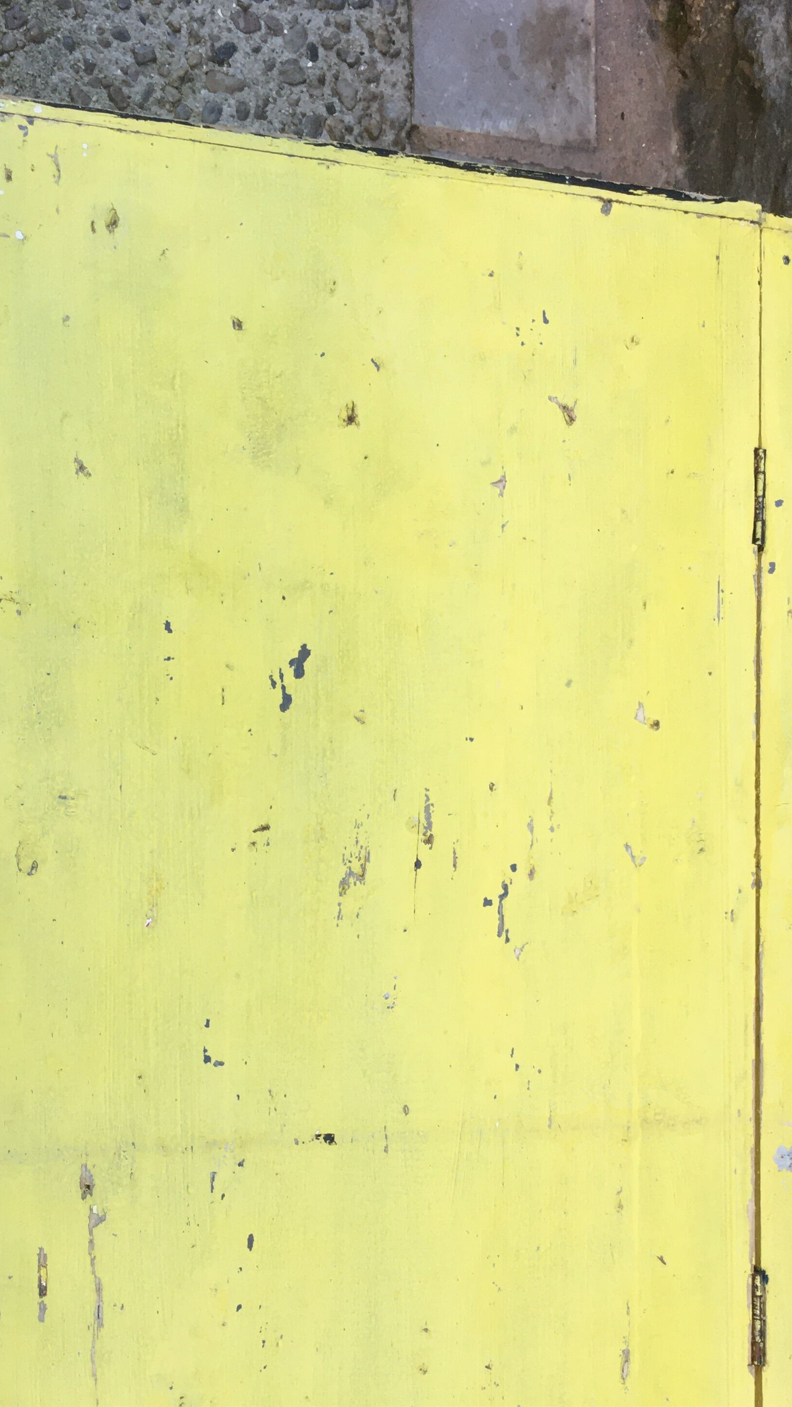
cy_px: 959
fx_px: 1642
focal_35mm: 44
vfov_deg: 45.6
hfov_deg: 27.1
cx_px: 342
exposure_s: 1/100
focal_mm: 4.15
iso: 40
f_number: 2.2
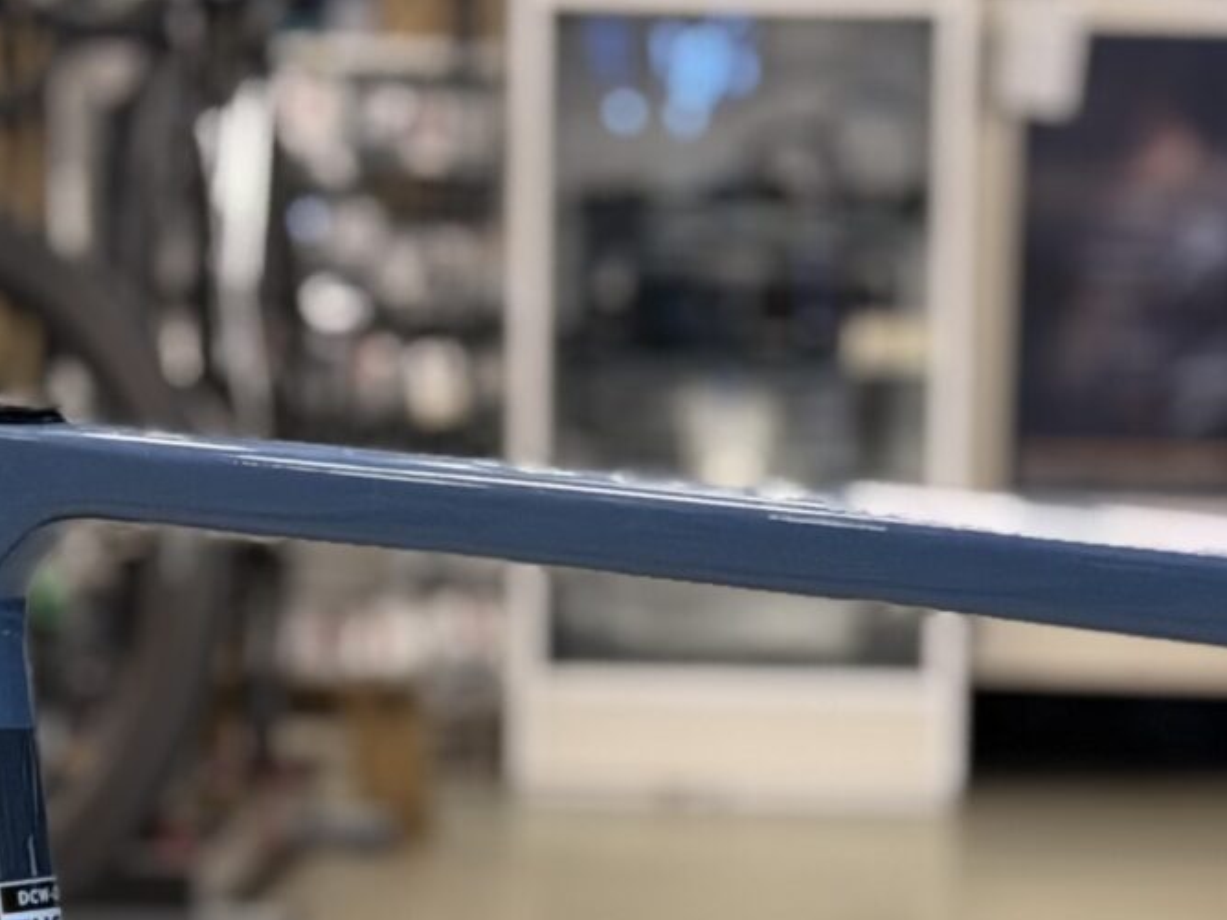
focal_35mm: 184
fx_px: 6522
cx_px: 786
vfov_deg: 7.9
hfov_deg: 10.7
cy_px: 1554
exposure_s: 1/60
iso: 100
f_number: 1.78
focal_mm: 6.76
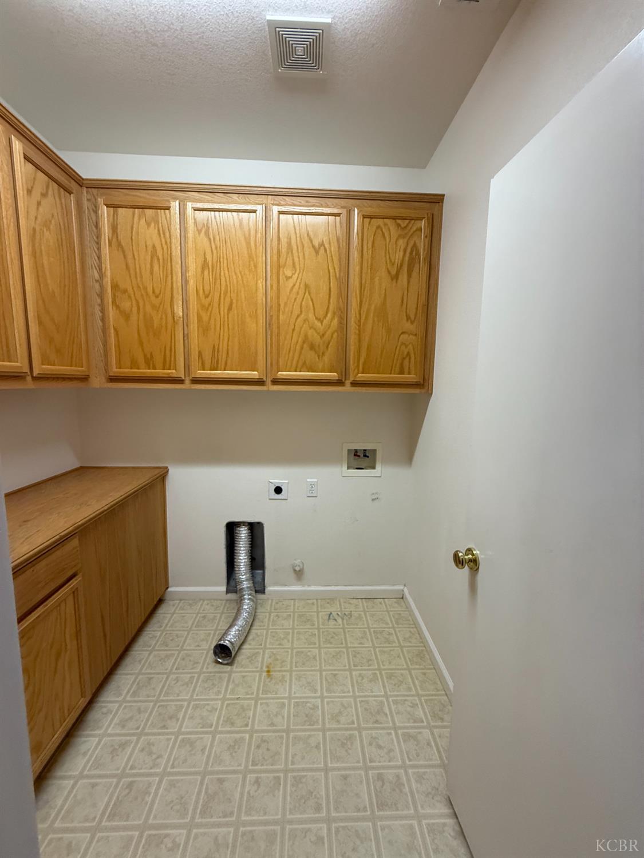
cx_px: 322
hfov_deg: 85.7
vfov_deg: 102.1
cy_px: 429
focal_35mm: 14
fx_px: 347
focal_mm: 2.22
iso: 200
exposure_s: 1/60
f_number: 2.2
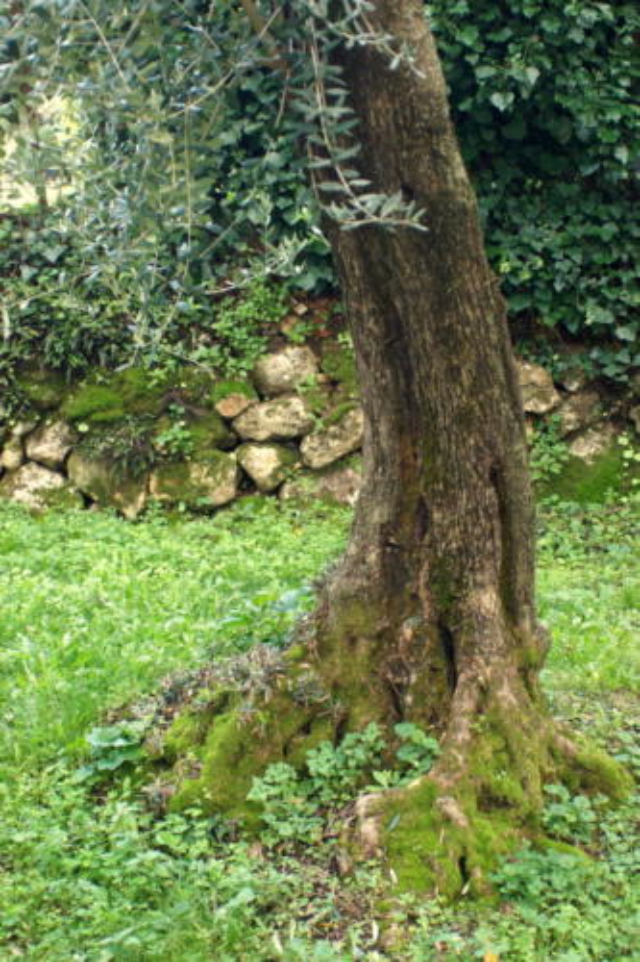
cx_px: 320
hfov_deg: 16.5
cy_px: 481
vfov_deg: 24.6
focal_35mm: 82
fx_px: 2201
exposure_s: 1/160
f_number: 4
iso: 400
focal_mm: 55
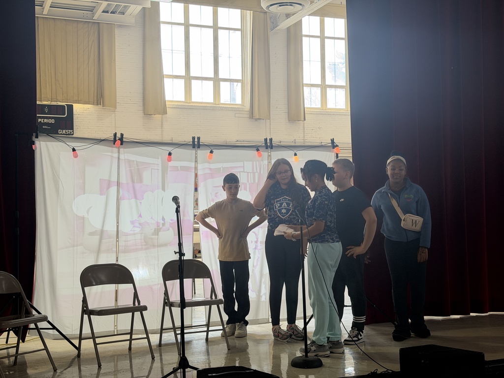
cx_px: 252
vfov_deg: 30.3
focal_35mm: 48
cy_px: 189
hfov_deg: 39.7
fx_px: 699
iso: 50
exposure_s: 1/121
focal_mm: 6.76
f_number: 1.78
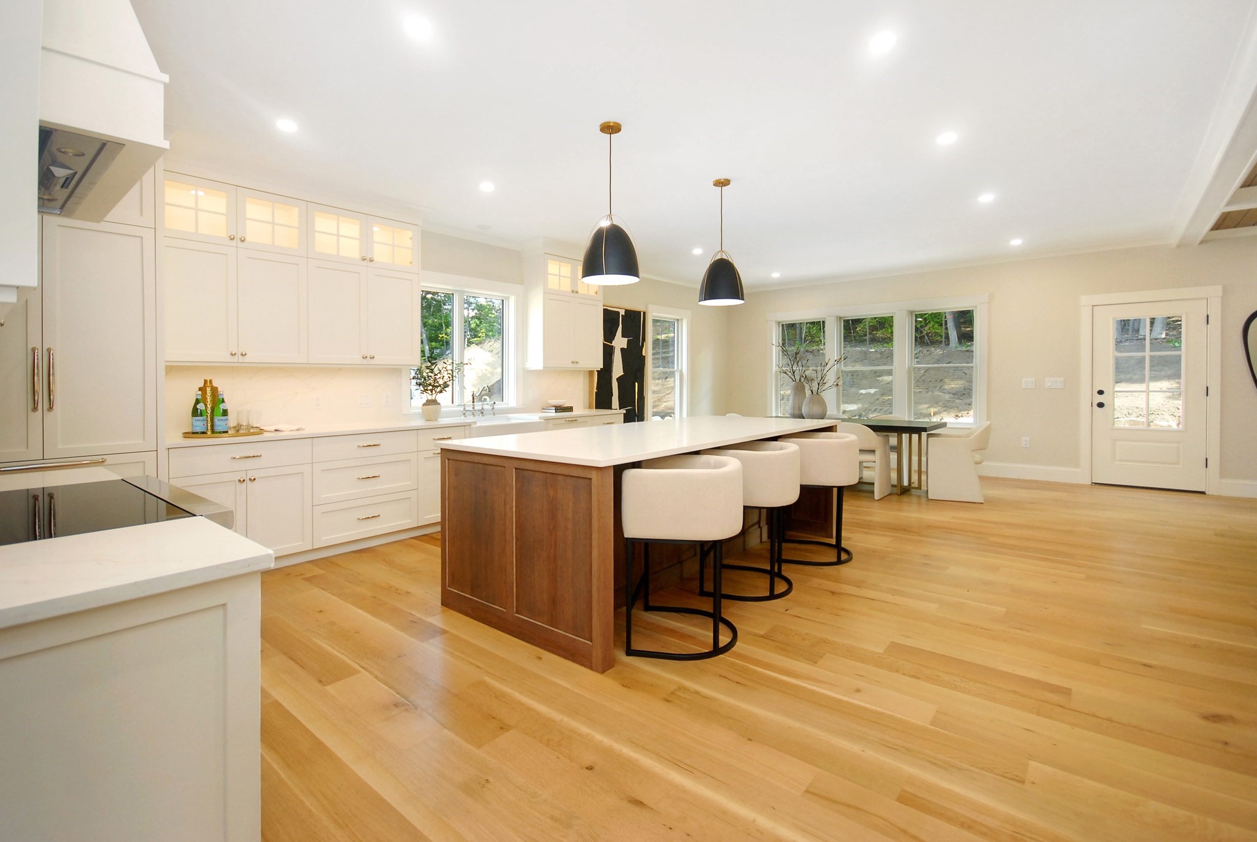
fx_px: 524
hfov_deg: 100.3
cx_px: 628
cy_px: 421
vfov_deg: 77.5
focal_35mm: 15
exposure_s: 1/50
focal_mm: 10
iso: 400
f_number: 5
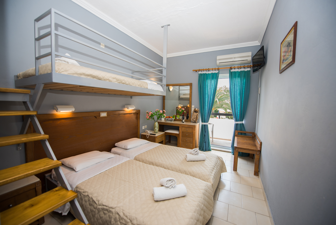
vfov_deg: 81.2
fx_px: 131
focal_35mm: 14
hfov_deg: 104.2
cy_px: 112
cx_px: 168
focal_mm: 14
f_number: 2.8
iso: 320
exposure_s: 1/160
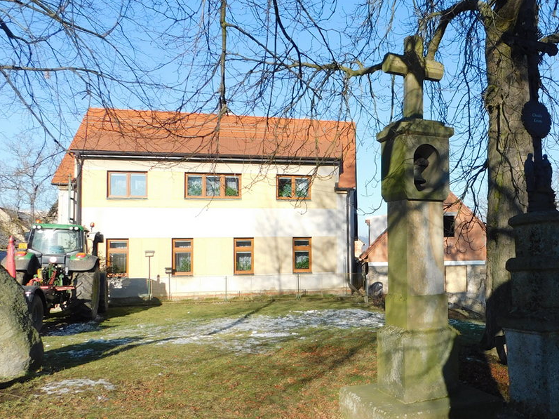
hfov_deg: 53.6
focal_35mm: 33
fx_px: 533
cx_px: 398
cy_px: 220
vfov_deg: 42.9
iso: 125
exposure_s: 1/1000
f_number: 3
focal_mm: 4
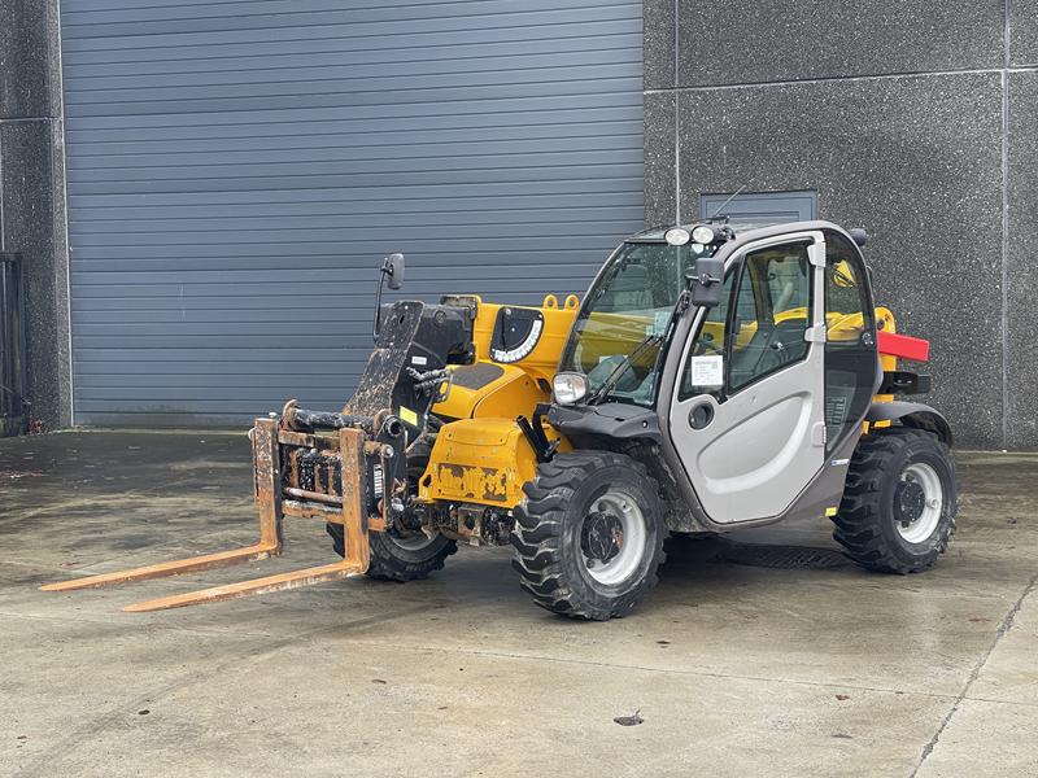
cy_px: 389
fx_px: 1919
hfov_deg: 30.3
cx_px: 519
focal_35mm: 64
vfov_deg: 22.9
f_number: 2.2
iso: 50
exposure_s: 1/99
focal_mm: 7.5
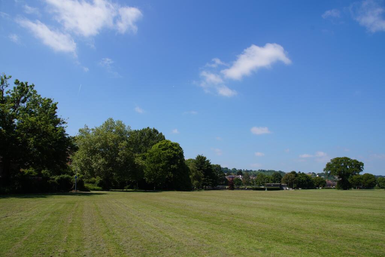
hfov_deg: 67.4
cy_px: 128
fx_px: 289
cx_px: 192
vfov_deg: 47.9
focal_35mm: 27
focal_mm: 18
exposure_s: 1/160
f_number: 10
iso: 100
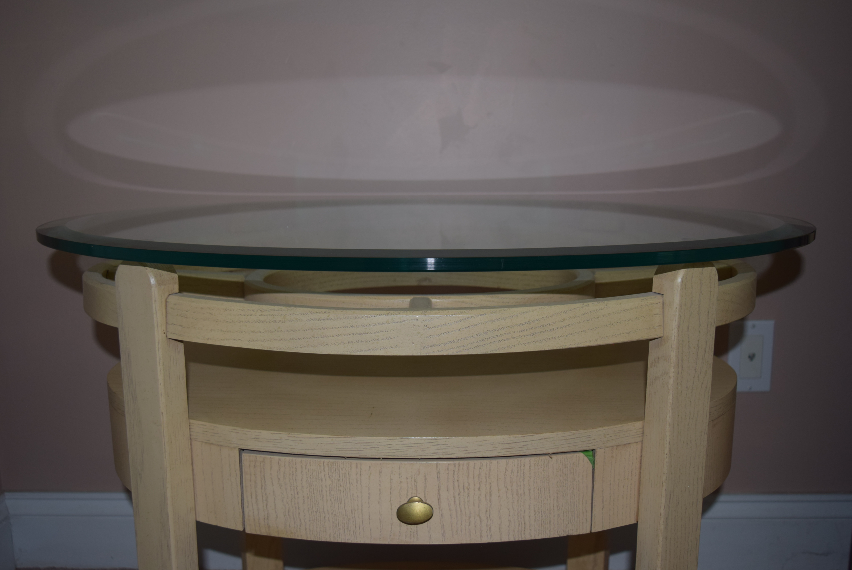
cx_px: 426
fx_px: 817
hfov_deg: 55.1
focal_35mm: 34
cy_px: 285
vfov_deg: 38.4
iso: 450
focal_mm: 23
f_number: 3.8
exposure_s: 1/30
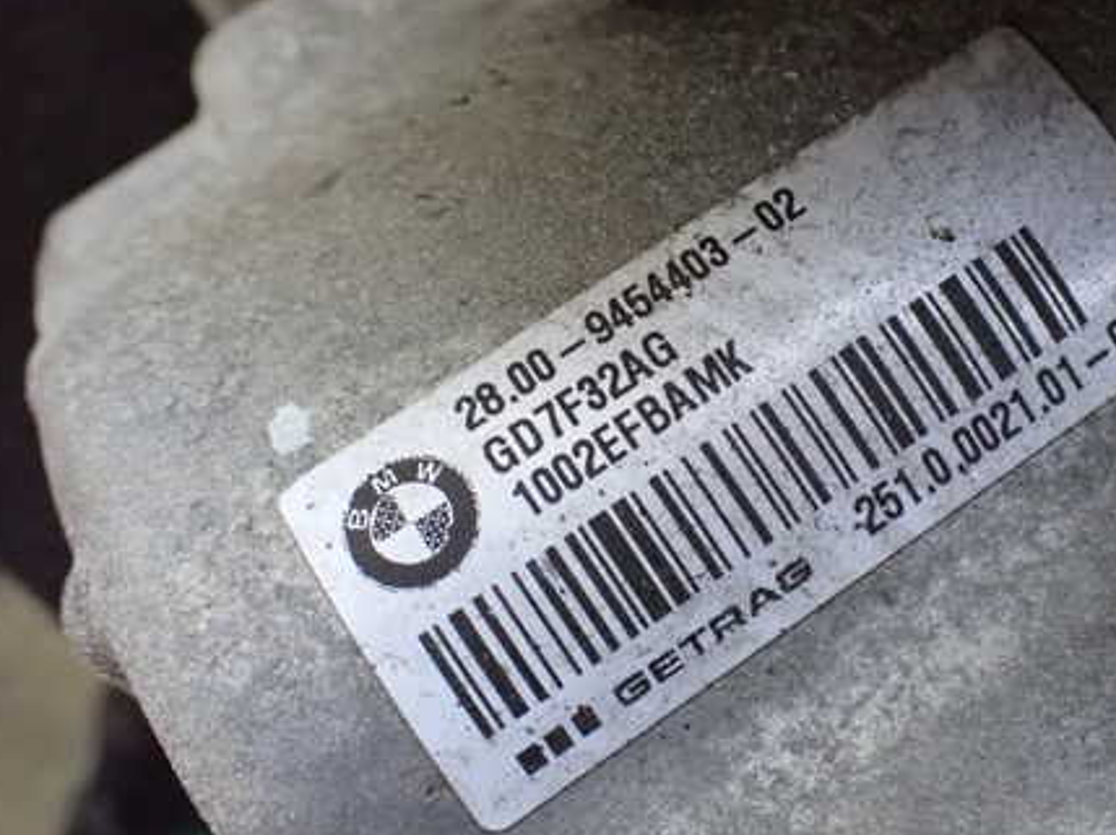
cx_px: 762
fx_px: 1353
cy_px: 346
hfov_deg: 44.1
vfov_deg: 34.2
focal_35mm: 42
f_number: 2.3
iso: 1600
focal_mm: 5.4
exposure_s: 1/30
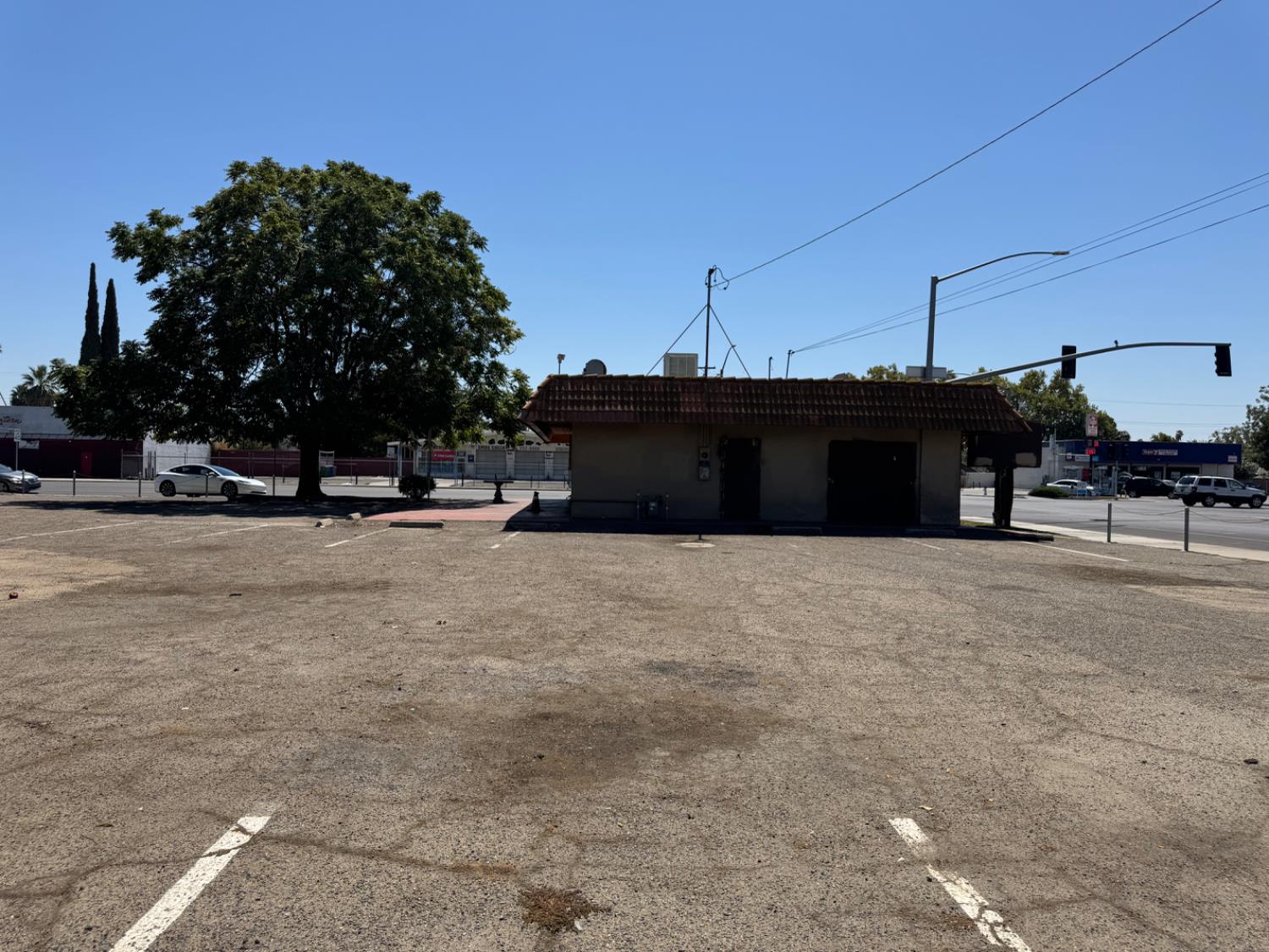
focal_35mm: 24
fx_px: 880
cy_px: 476
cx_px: 634
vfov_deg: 56.8
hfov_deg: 71.6
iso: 80
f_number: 1.78
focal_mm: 6.76
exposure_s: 1/7092
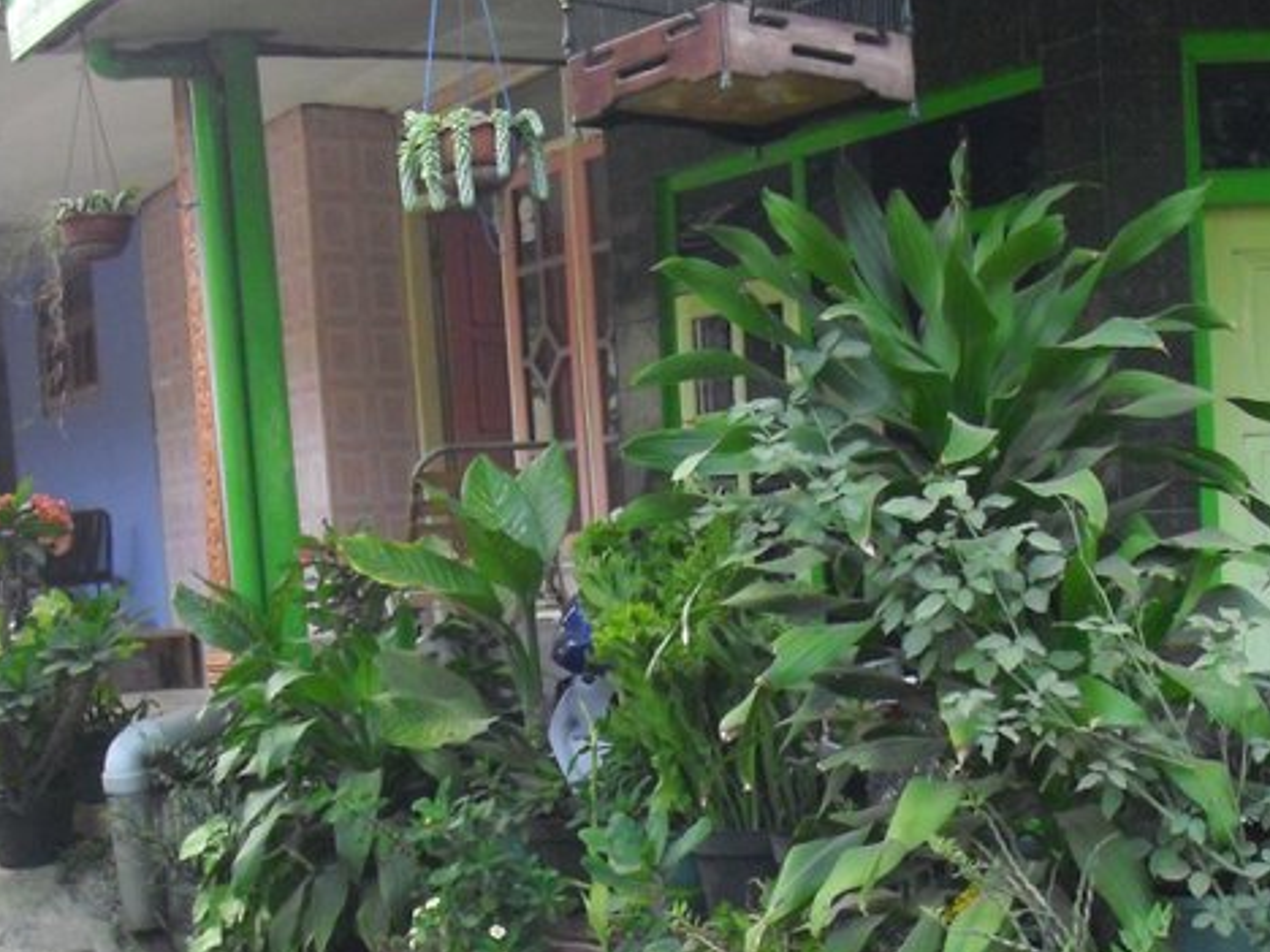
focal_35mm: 65
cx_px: 814
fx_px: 2385
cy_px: 787
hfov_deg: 29.7
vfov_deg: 22.2
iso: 400
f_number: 2.8
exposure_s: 1/80
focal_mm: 6.2
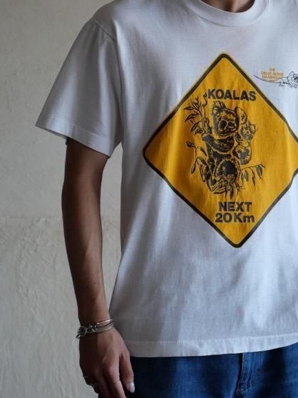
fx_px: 1424
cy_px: 203
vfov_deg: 15.9
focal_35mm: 124
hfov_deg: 11.9
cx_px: 202
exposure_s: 1/100
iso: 1000
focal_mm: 42
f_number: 3.9
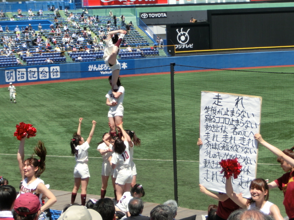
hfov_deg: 15.9
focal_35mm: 124
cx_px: 147
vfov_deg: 12.0
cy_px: 110
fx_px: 1053
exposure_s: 1/1000
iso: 160
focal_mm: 21.94
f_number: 5.7
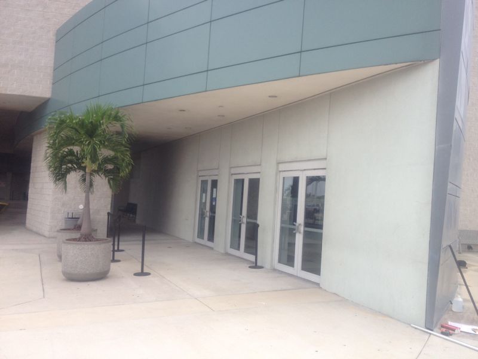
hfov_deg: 52.6
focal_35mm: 35
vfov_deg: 40.7
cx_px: 239
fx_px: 483
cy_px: 180
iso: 64
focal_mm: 4.28
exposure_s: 1/627
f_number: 2.4
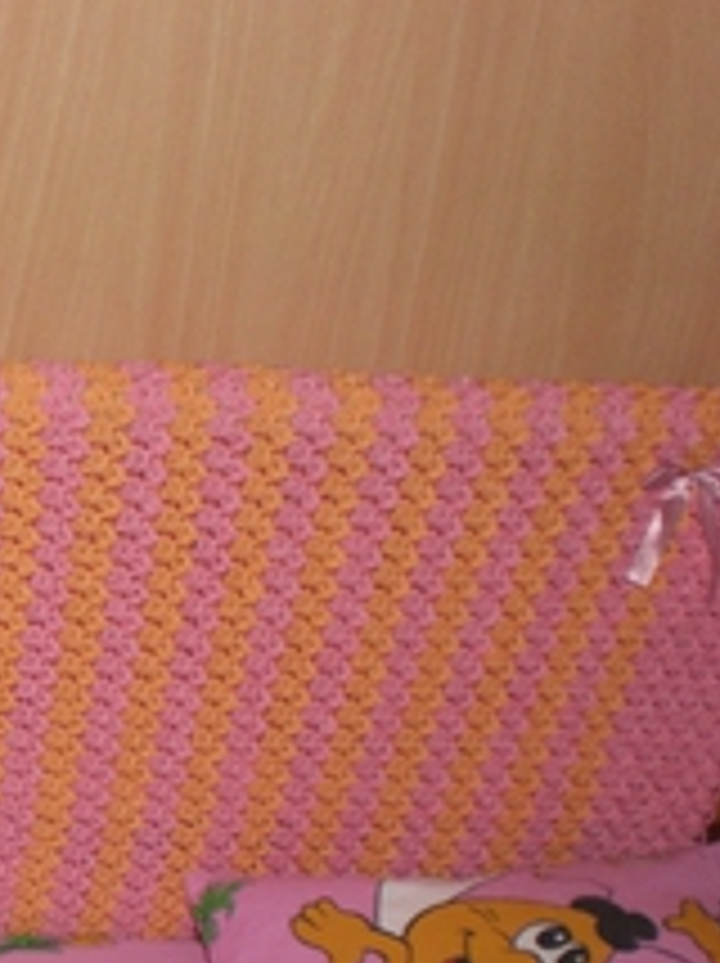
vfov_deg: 24.3
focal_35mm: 80
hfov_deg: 17.3
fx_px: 2223
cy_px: 634
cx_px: -216
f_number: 3.1
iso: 200
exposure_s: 1/60
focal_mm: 6.3
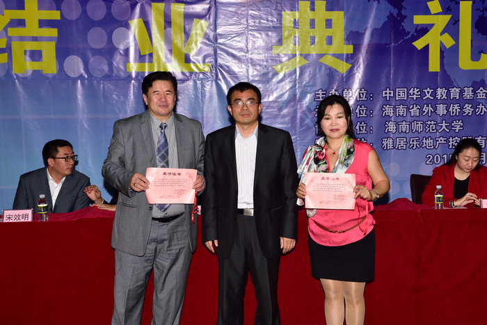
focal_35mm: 48
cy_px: 162
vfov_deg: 28.1
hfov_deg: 41.1
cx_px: 244
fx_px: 649
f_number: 5.6
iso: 400
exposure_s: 1/160
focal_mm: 48
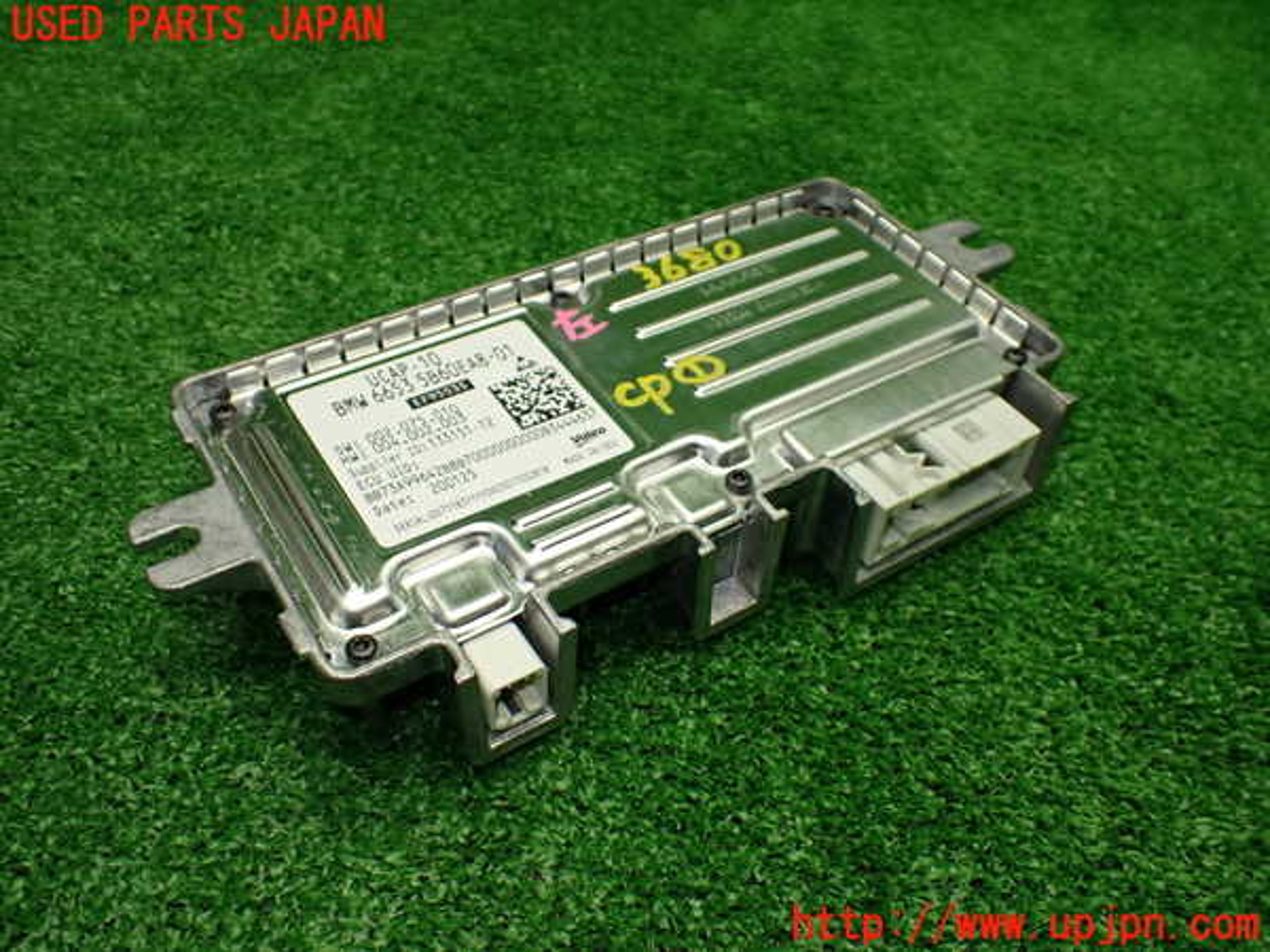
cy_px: 476
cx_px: 635
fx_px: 1101
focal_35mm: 30
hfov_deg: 60.0
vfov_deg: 46.8
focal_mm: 5.4
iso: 250
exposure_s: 1/125
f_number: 2.3
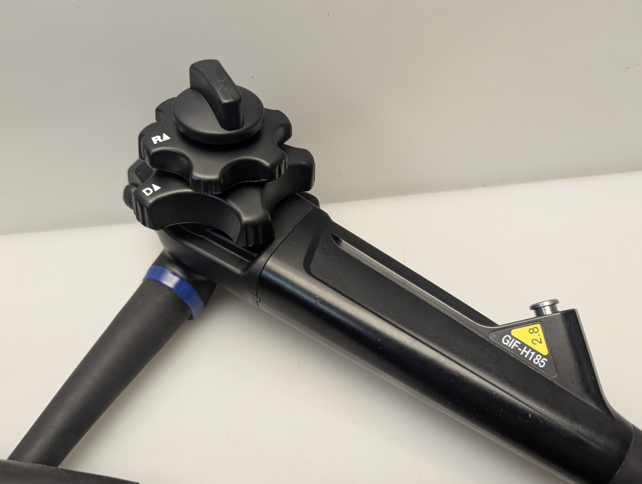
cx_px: 330
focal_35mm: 26
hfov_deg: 67.2
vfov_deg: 53.1
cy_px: 259
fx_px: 483
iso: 72
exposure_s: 1/50
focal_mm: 6.81
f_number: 1.85
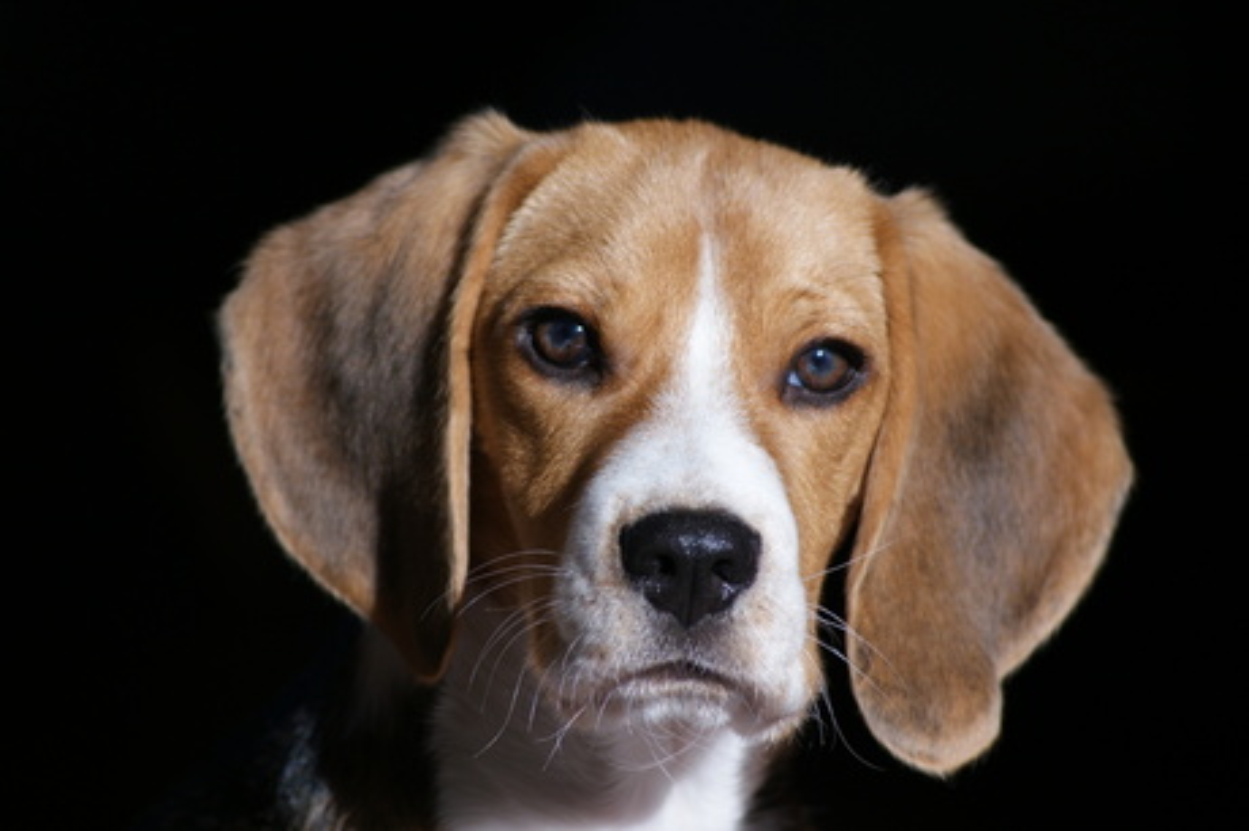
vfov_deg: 4.6
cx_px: 624
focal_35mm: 300
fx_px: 10401
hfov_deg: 6.9
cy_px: 416
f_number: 5.6
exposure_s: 1/320
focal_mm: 200
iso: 100
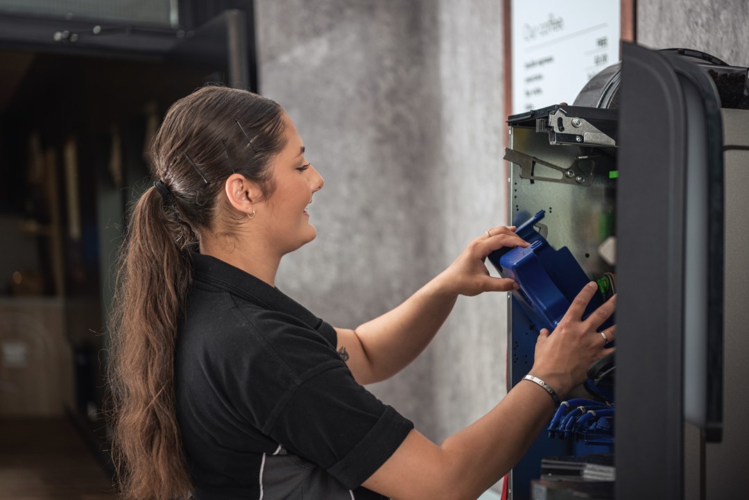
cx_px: 374
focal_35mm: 70
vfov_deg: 19.5
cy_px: 250
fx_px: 1457
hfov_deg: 28.8
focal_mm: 70
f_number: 2.8
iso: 320
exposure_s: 1/200
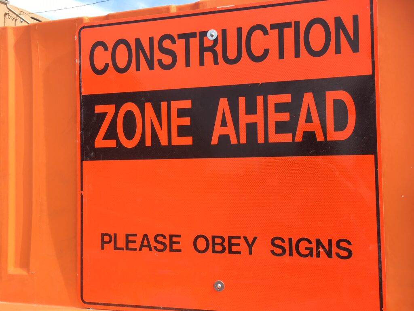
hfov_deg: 61.7
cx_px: 207
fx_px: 347
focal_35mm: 29
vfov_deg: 48.2
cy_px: 156
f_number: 2.2
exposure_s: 1/574
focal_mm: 4.15
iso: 25
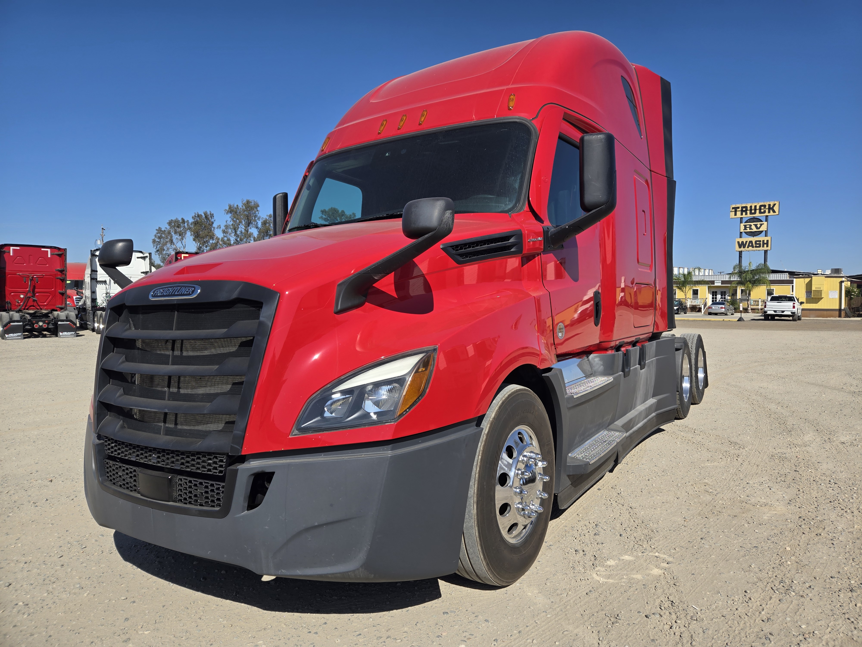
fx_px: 573
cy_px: 324
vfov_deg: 58.9
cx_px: 431
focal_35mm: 23
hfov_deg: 73.9
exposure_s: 1/2483
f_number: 1.8
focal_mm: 5.4
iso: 25
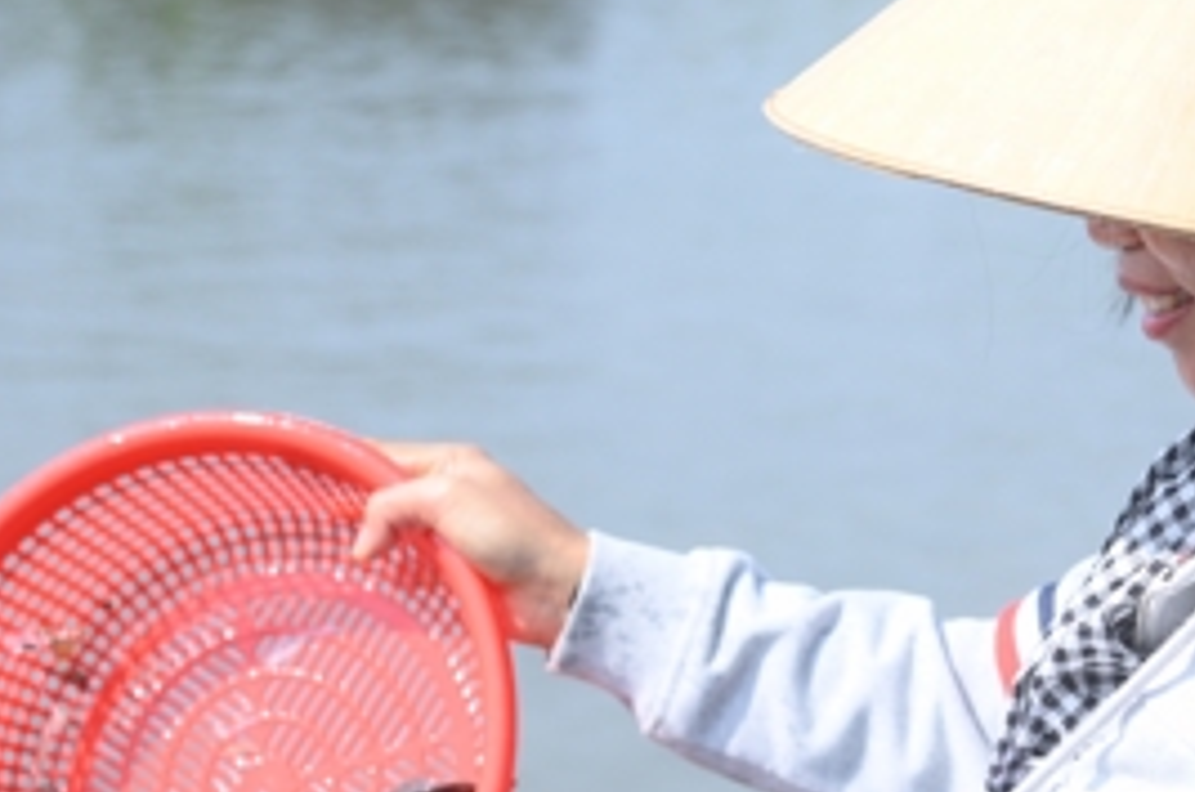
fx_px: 3877
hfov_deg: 17.3
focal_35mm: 117
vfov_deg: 11.7
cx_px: 1047
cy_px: 456
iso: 320
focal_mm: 48
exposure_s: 1/1600
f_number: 4
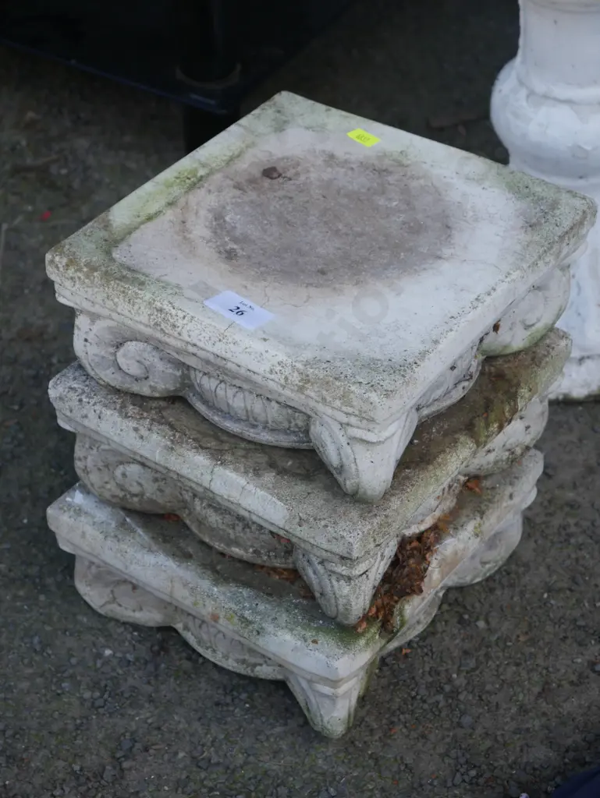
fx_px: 1940
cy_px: 399
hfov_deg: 17.6
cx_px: 300
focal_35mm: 84
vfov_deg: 23.3
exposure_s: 1/100
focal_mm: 42
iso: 250
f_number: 6.3
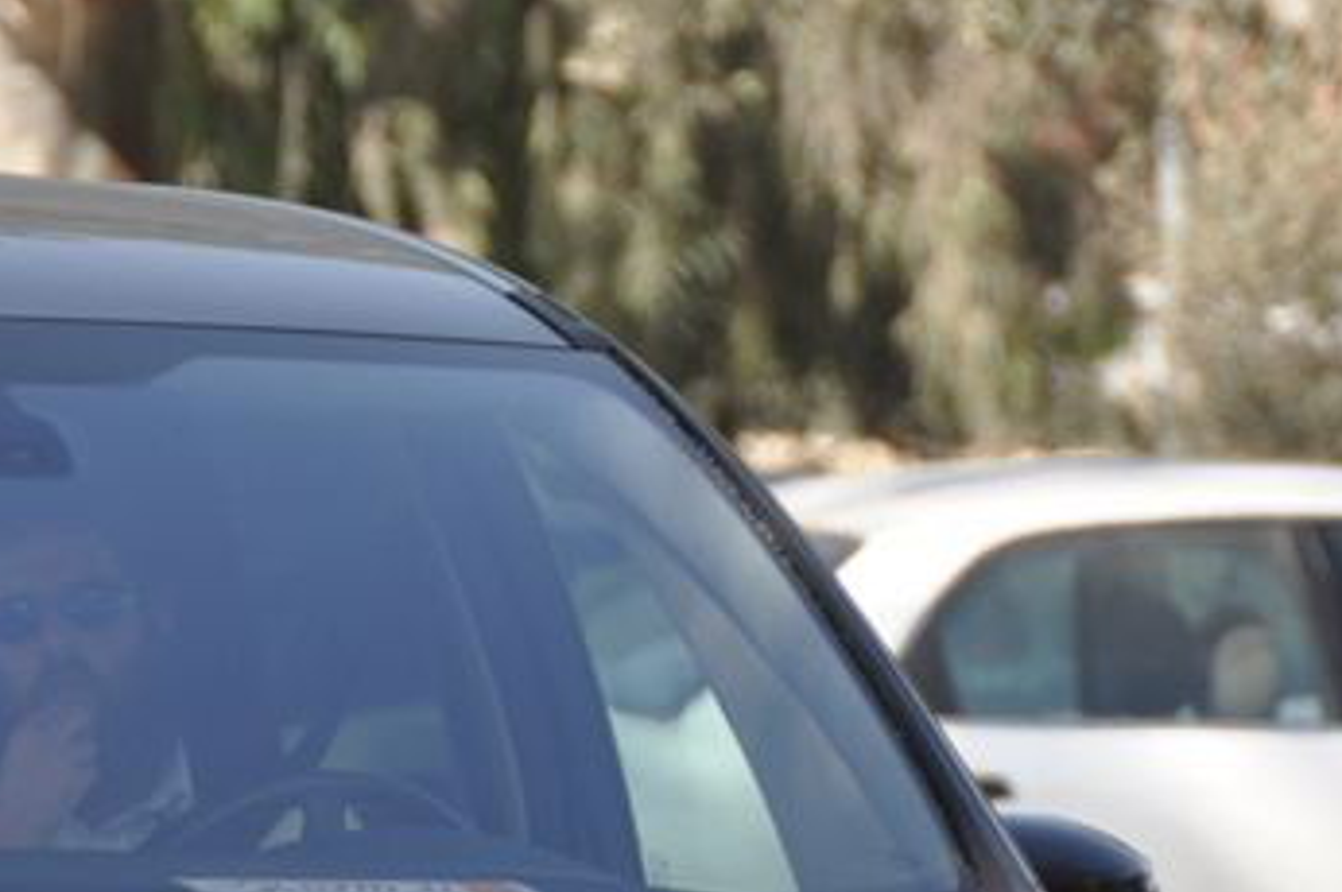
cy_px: 845
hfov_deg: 2.7
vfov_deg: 1.8
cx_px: -314
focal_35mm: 754
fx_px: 28080
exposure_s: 1/500
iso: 280
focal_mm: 170
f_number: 5.6
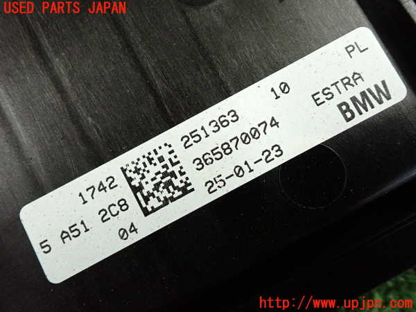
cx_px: 208
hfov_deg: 56.8
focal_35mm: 32
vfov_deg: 44.2
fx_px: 385
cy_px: 156
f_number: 2.4
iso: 1250
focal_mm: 5.79
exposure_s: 1/125
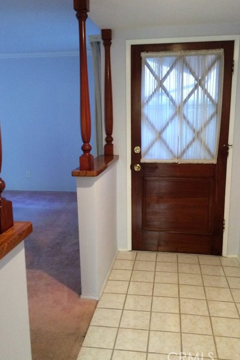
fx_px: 310
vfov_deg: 60.3
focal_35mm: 31
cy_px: 181
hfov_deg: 42.3
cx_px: 124
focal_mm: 4.15
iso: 320
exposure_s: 1/20
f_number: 2.2
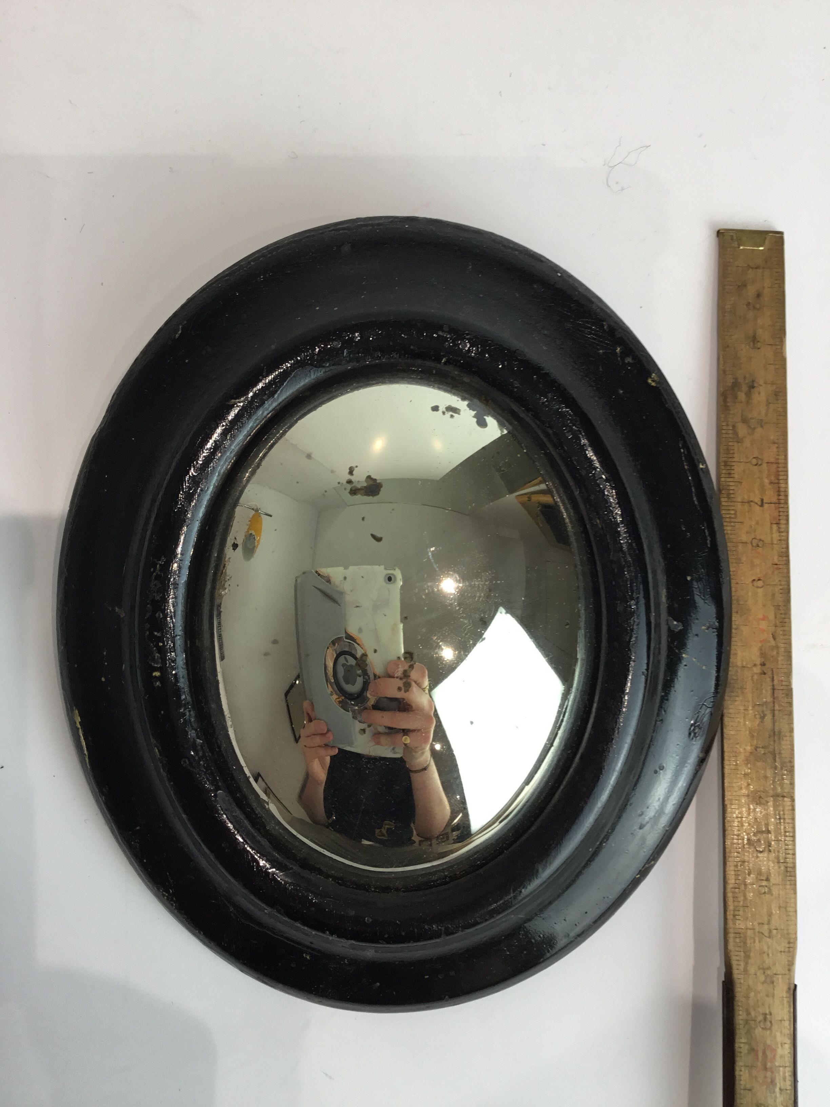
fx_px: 991
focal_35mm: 31
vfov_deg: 58.4
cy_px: 554
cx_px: 415
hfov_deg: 45.4
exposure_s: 1/50
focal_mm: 3.3
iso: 32
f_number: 2.4
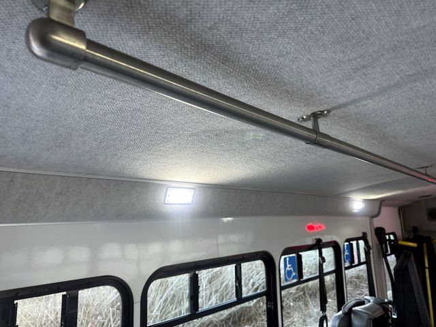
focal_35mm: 24
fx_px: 302
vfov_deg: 56.8
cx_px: 218
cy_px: 164
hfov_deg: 71.6
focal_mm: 6.76
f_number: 1.78
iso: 250
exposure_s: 1/60
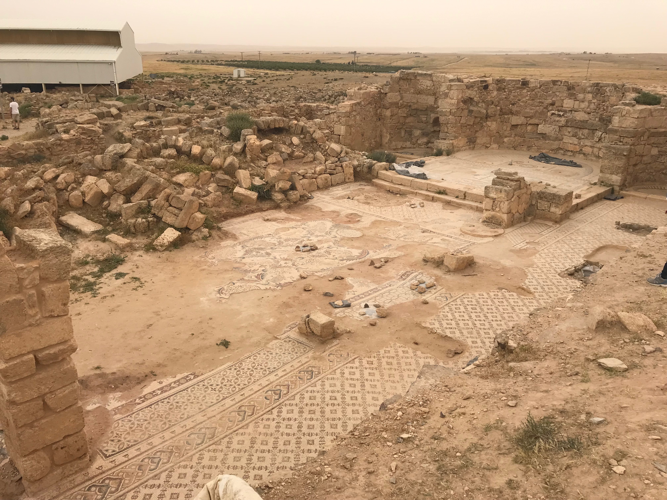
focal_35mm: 28
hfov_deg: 63.4
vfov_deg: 49.7
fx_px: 540
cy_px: 250
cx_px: 334
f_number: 1.8
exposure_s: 1/2336
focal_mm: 3.99
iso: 20
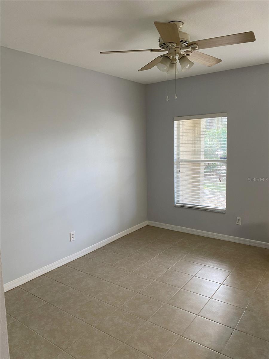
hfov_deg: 53.1
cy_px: 180
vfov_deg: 67.3
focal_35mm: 26
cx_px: 134
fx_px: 269
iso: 80
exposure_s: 1/60
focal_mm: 4.25
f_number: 1.8
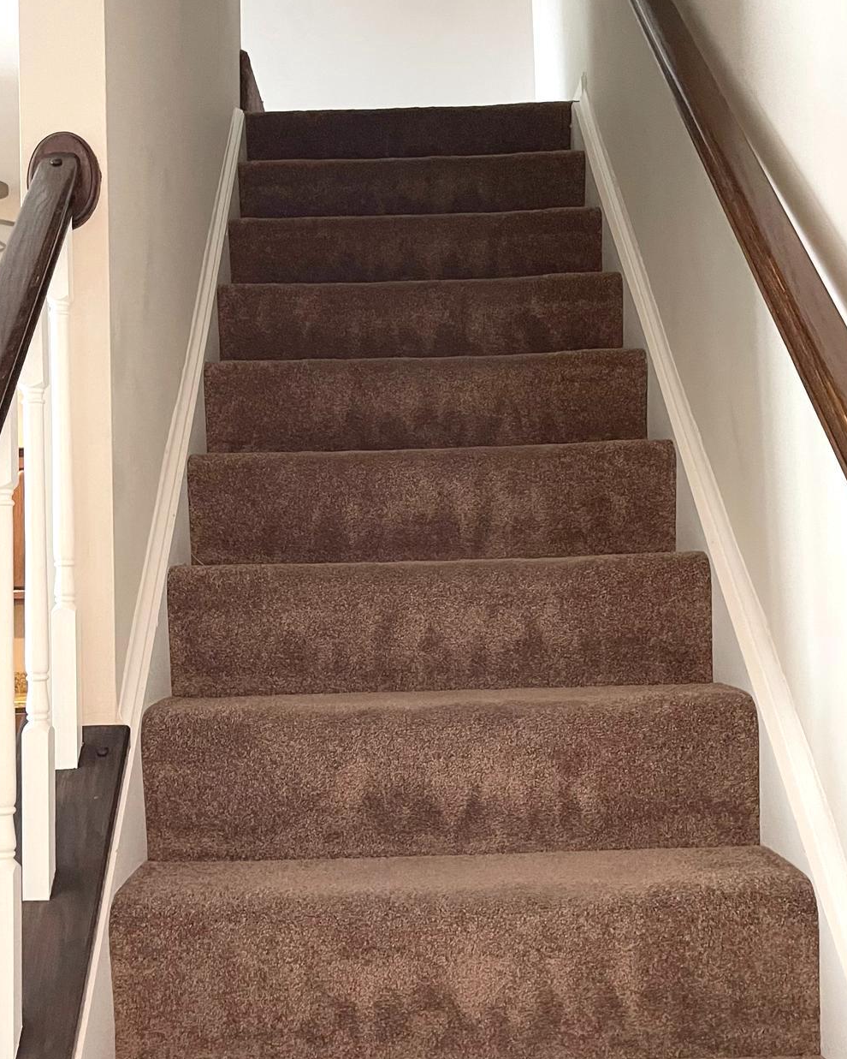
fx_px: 1316
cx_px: 389
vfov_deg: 43.8
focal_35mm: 42
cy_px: 473
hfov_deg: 35.7
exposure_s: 1/60
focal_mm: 5.1
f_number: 1.6
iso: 400
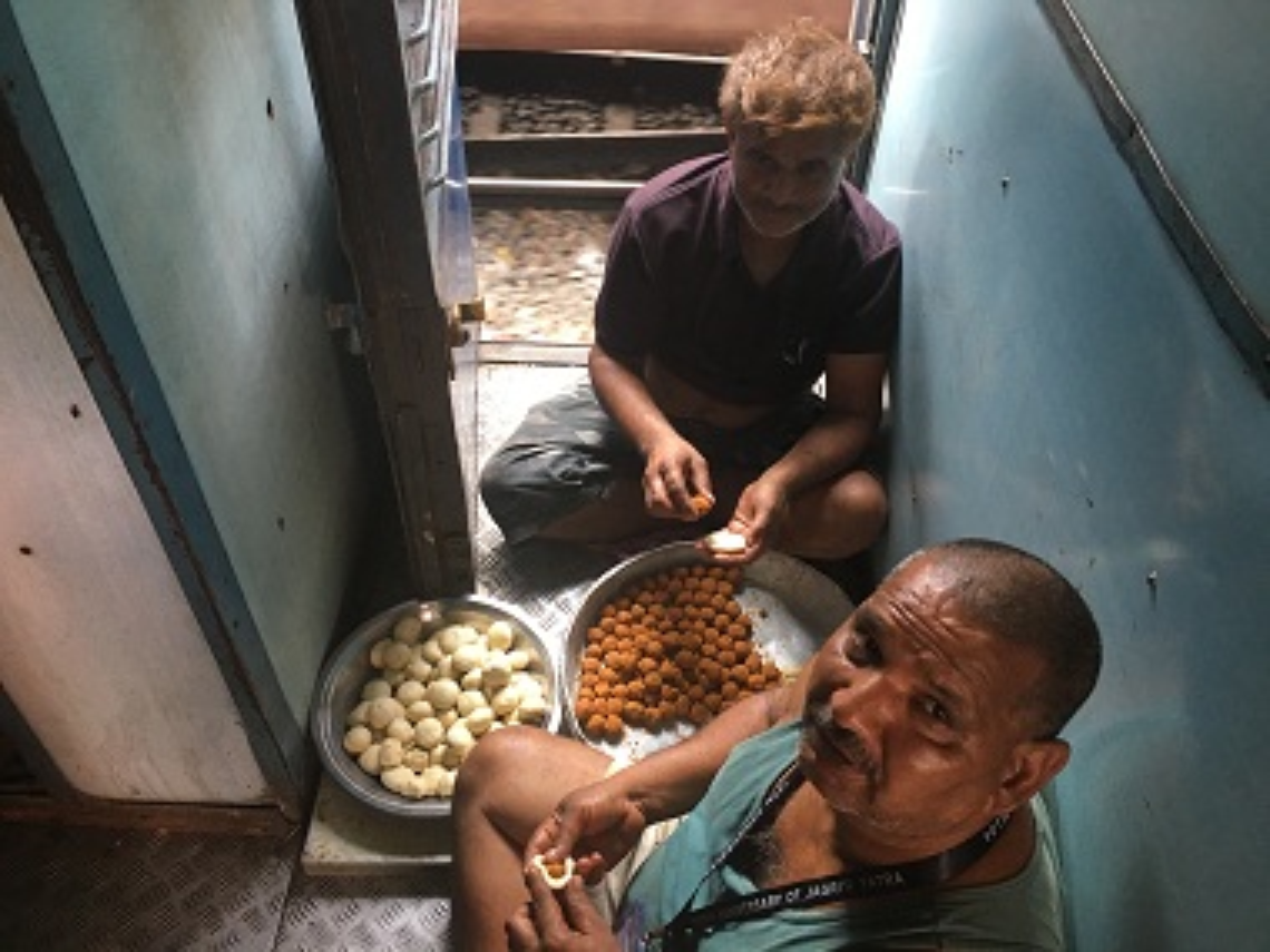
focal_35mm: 29
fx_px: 1064
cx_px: 635
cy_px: 476
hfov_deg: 61.7
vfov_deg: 48.2
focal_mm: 4.15
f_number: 2.2
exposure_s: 1/33
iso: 50
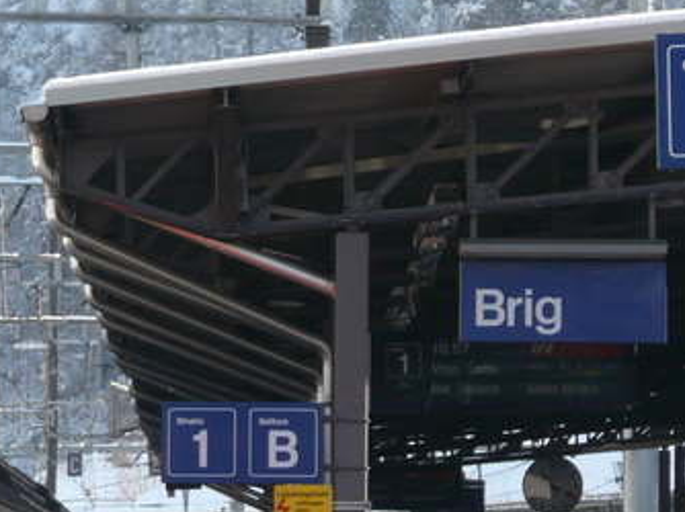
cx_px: -211
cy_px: 530
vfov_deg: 2.4
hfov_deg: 3.1
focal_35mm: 629
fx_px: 12438
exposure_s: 1/200
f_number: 4
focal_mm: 34.5
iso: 100
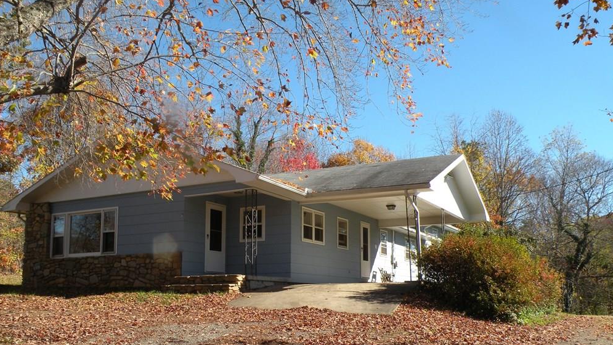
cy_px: 224
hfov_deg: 54.0
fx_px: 601
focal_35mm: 37
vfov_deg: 31.8
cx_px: 312
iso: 64
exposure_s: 1/150
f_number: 6.3
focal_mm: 5.8
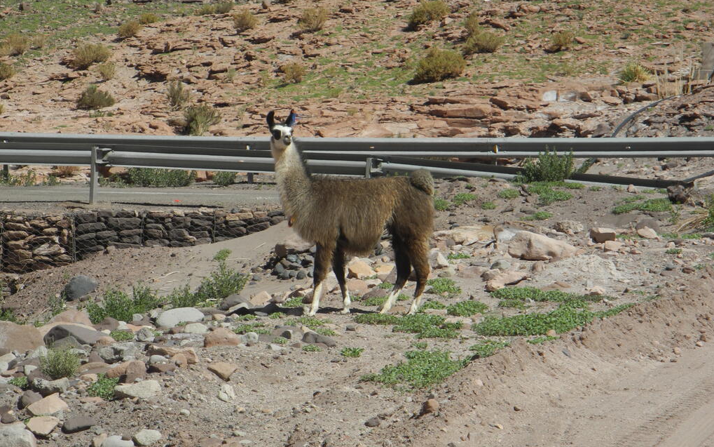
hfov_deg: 9.8
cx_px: 358
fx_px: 4145
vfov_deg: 6.2
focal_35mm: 213
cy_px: 211
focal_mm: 42.6
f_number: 5.6
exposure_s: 1/640
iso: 100
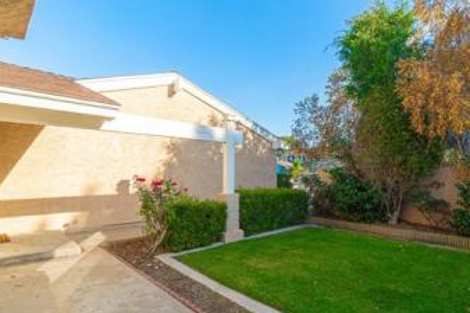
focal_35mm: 20
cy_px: 172
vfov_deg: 61.7
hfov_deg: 83.0
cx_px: 282
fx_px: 261
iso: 100
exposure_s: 1/125
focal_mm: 10
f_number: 9
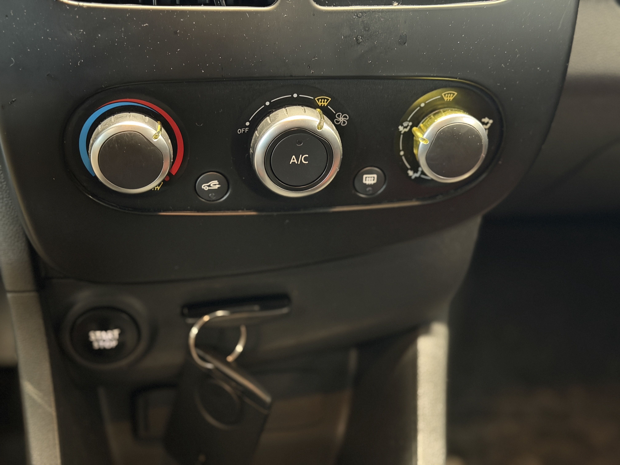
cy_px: 232
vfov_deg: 30.3
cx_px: 310
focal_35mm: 48
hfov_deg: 39.7
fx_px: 860
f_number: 1.78
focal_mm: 6.76
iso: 1000
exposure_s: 1/18
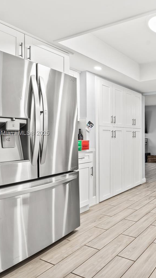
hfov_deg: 38.8
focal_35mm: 23
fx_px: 169
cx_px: 180
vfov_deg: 78.7
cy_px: 134
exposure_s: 1/5
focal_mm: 14
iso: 400
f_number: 8
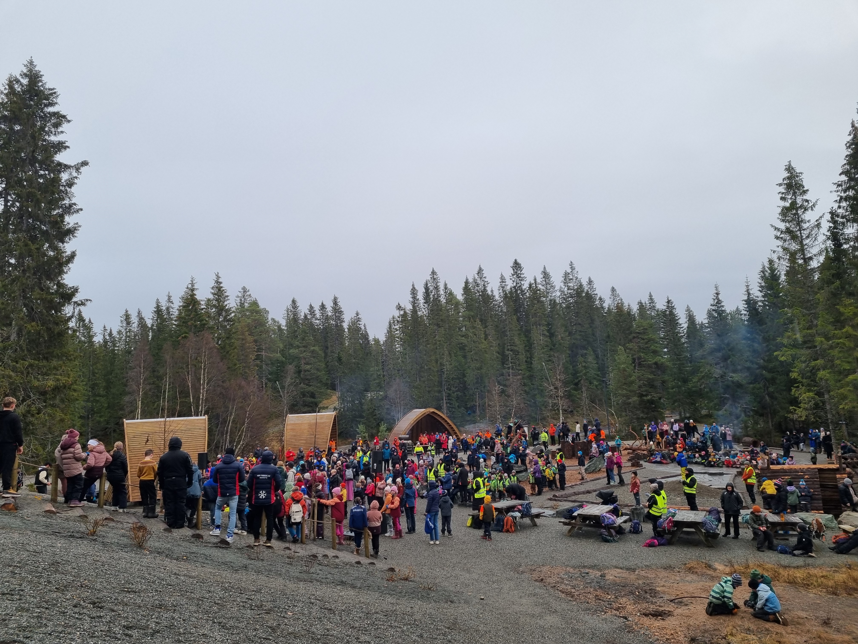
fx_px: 644
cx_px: 429
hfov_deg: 67.3
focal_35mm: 26
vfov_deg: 53.1
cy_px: 322
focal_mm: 5.4
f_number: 1.8
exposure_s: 1/327
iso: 50
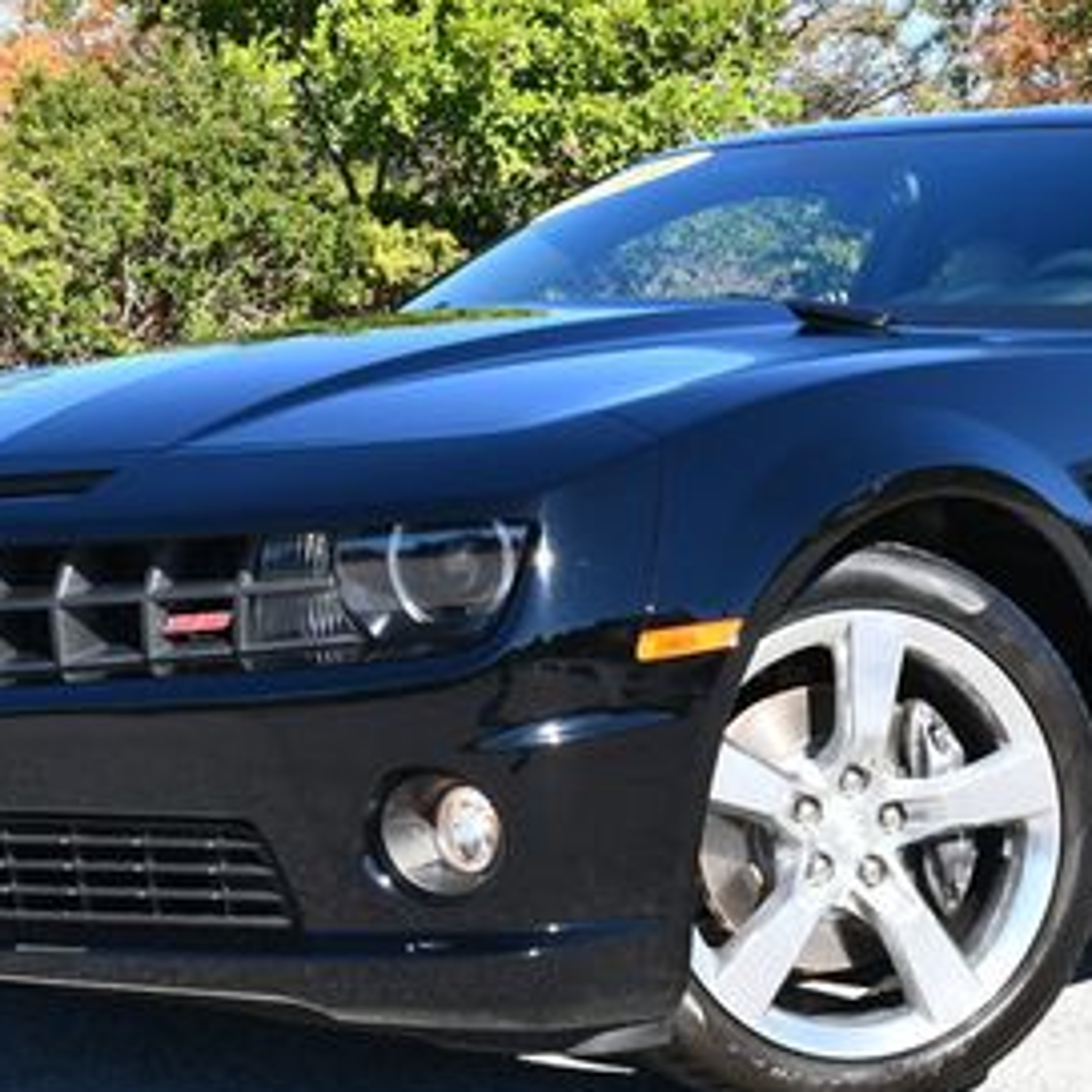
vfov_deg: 17.4
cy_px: 365
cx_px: 755
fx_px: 3569
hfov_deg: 17.3
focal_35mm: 100
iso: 180
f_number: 8
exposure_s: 1/250
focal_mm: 25
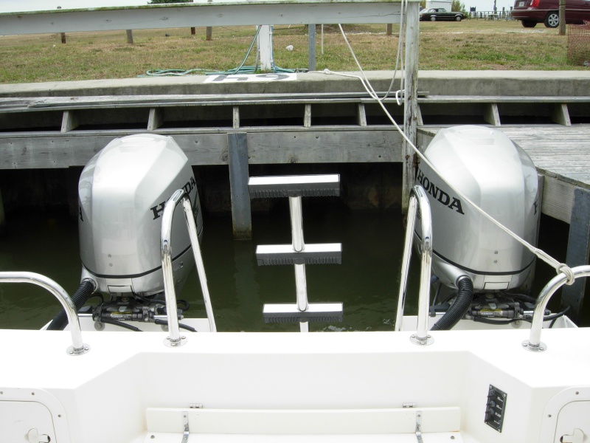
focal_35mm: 36
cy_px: 222
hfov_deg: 51.4
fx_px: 614
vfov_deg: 39.7
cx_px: 295
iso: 50
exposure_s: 1/235
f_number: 6.1
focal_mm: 7.5
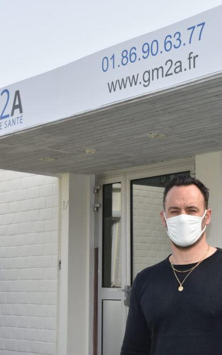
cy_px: 178
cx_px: 187
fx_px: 669
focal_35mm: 69
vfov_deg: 29.8
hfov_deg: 18.6
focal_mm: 30
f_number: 14
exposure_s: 1/250
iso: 500
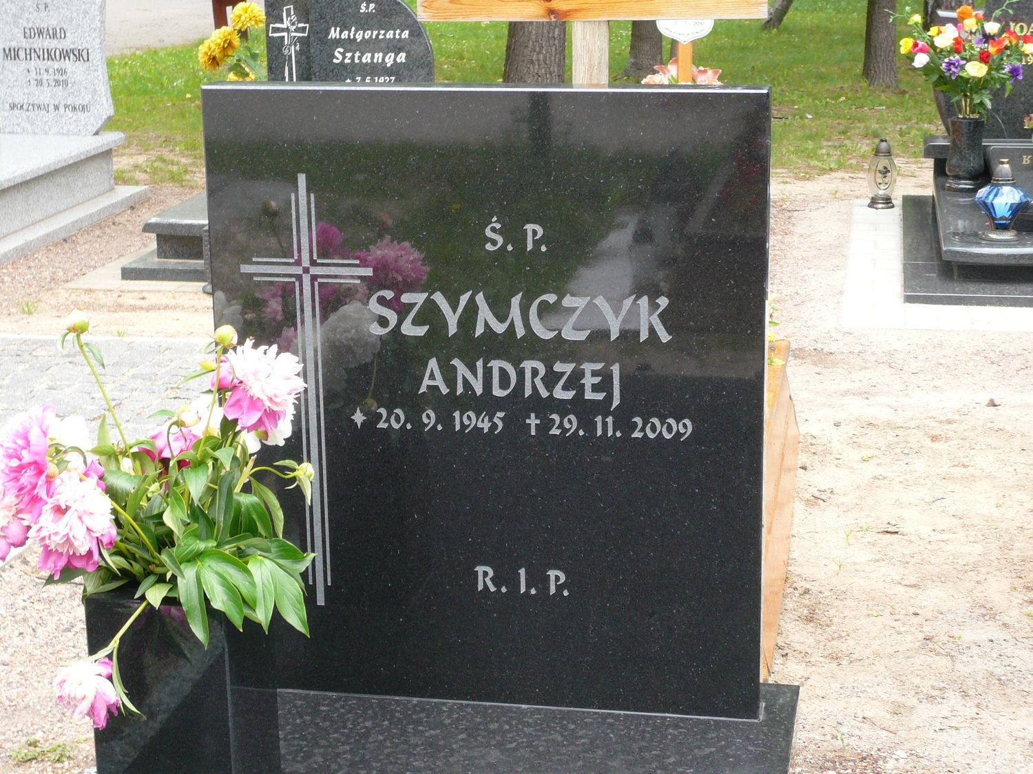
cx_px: 516
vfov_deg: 21.6
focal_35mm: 68
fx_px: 2029
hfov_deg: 28.6
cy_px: 387
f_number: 4.3
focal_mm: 11.2
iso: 100
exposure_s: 1/25
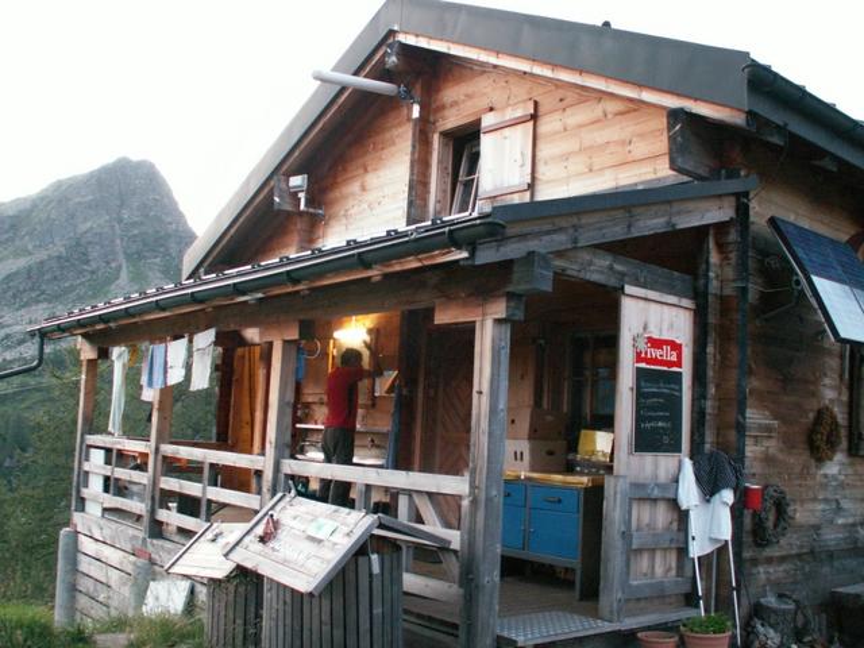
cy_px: 324
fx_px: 874
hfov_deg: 52.6
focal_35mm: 35
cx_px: 432
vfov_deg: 40.7
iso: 160
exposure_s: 1/8
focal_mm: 5.86
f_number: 2.8
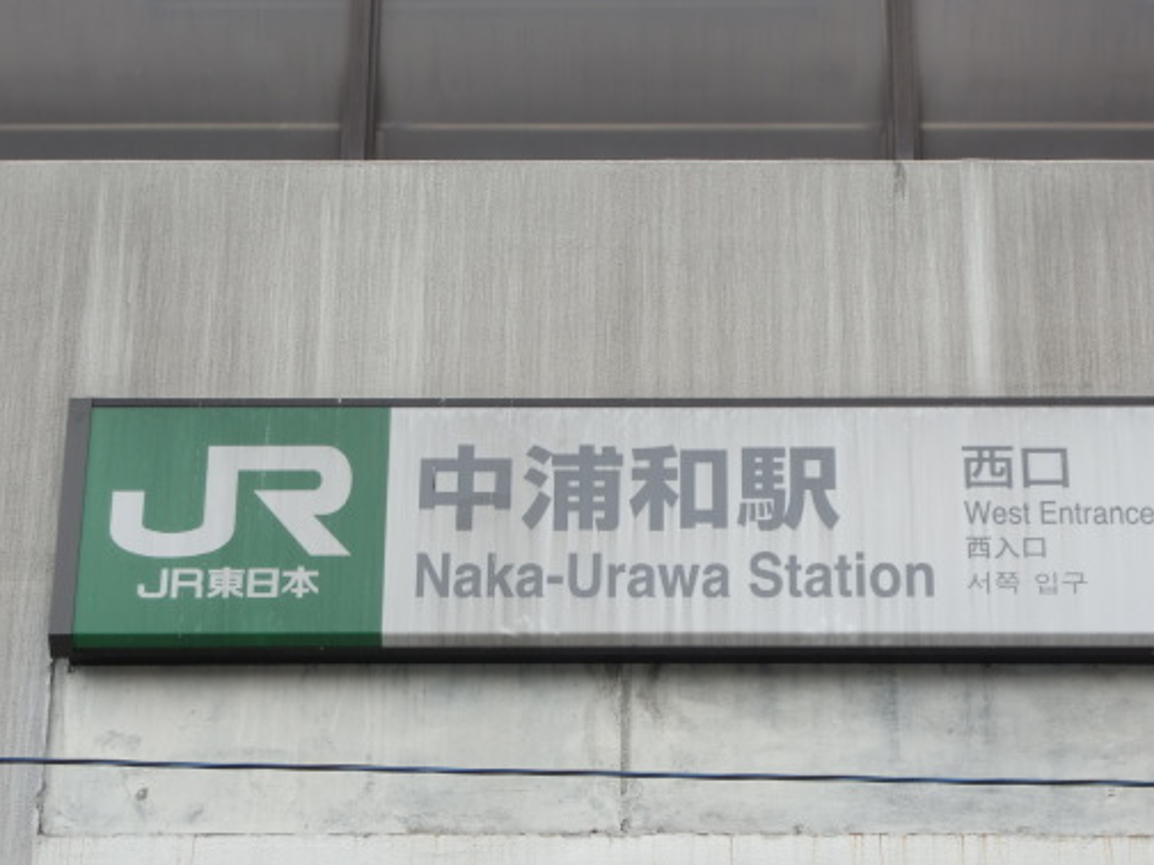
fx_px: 3934
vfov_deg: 12.5
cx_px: 650
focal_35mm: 118
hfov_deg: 16.7
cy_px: 522
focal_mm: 16.5
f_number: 5.2
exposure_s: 1/100
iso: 80
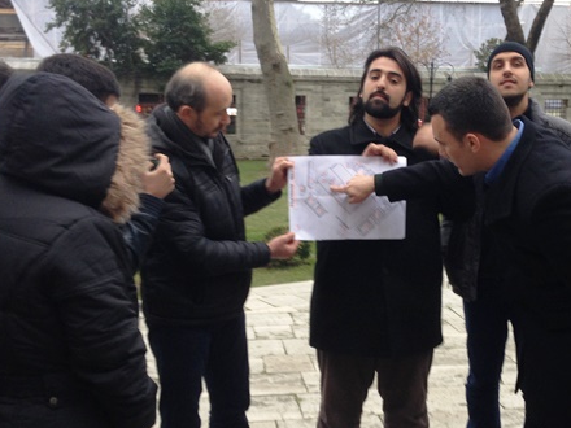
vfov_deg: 30.3
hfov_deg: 39.5
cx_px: 339
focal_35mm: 48
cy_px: 224
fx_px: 792
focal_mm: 4.12
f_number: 2.4
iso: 50
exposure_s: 1/30
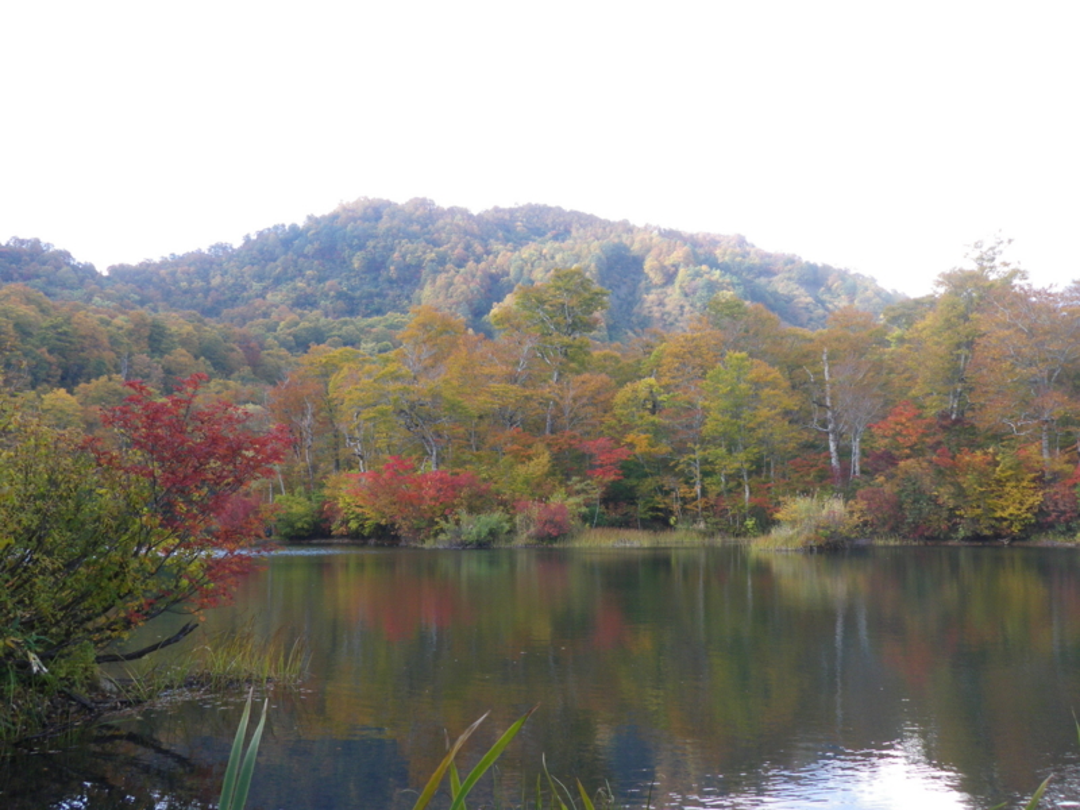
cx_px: 540
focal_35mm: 35
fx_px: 1092
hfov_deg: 52.6
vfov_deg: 40.7
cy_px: 405
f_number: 3.8
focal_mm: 6.2
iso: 64
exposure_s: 1/100
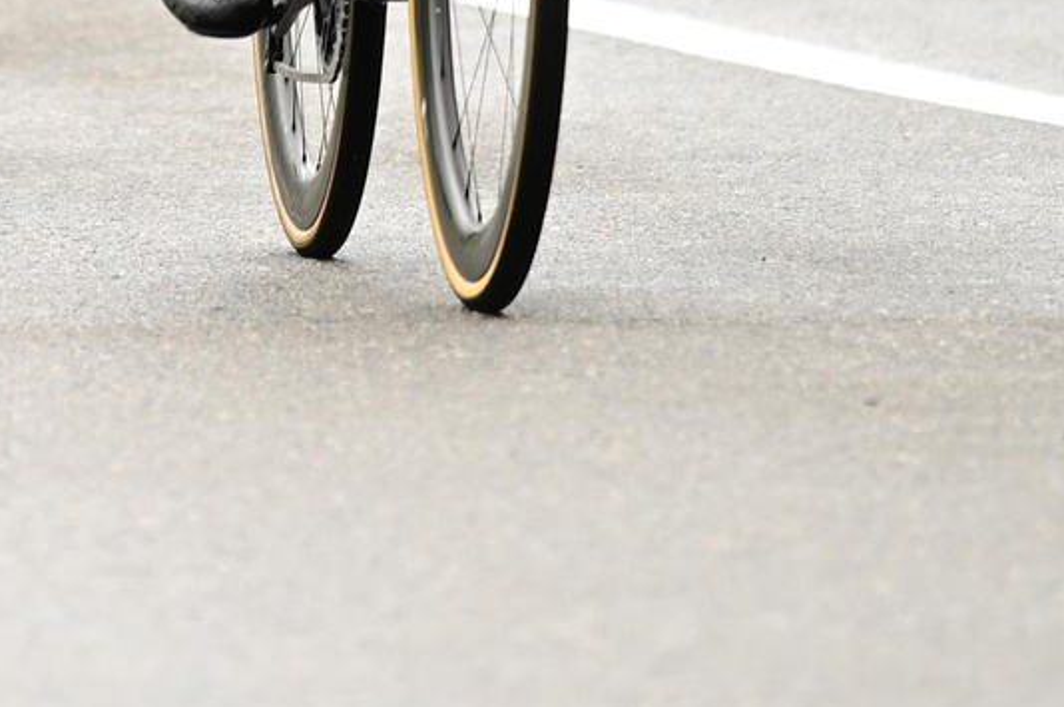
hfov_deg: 2.2
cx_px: -335
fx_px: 28317
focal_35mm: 959
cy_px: -707
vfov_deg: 1.4
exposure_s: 1/1000
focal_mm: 200
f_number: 2.8
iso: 200
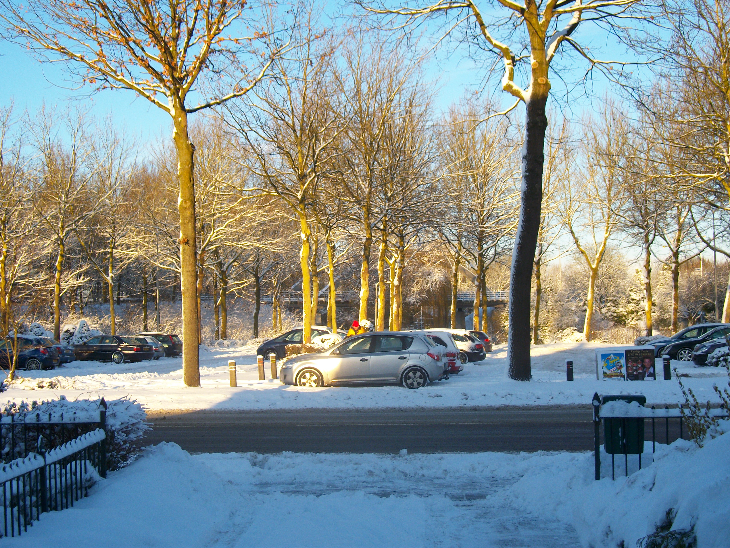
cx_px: 365
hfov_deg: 36.2
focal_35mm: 53
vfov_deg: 27.5
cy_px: 274
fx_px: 1118
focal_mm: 8.8
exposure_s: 1/328
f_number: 3.6
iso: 80
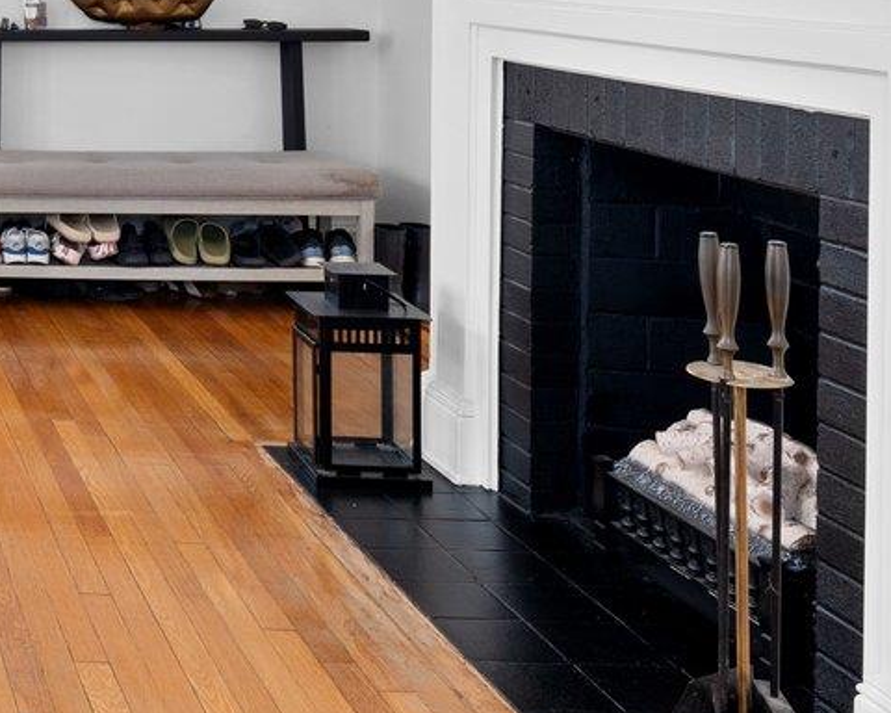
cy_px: -21
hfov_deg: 26.5
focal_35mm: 56
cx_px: -368
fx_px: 1477
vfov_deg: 25.6
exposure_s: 1.6
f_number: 10
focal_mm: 14
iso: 200
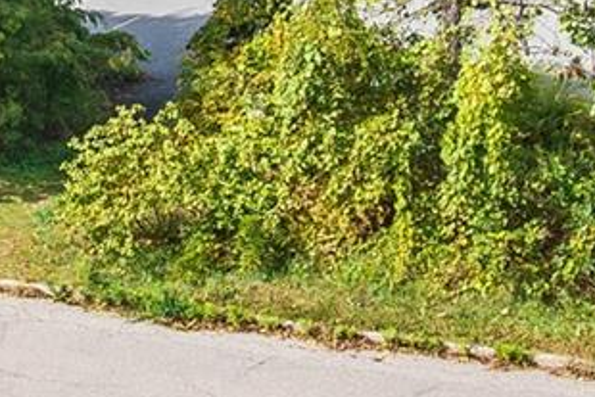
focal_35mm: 99
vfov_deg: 13.0
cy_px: -214
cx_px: 213
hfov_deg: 20.5
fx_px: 1637
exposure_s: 1/250
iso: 100
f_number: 8
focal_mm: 10
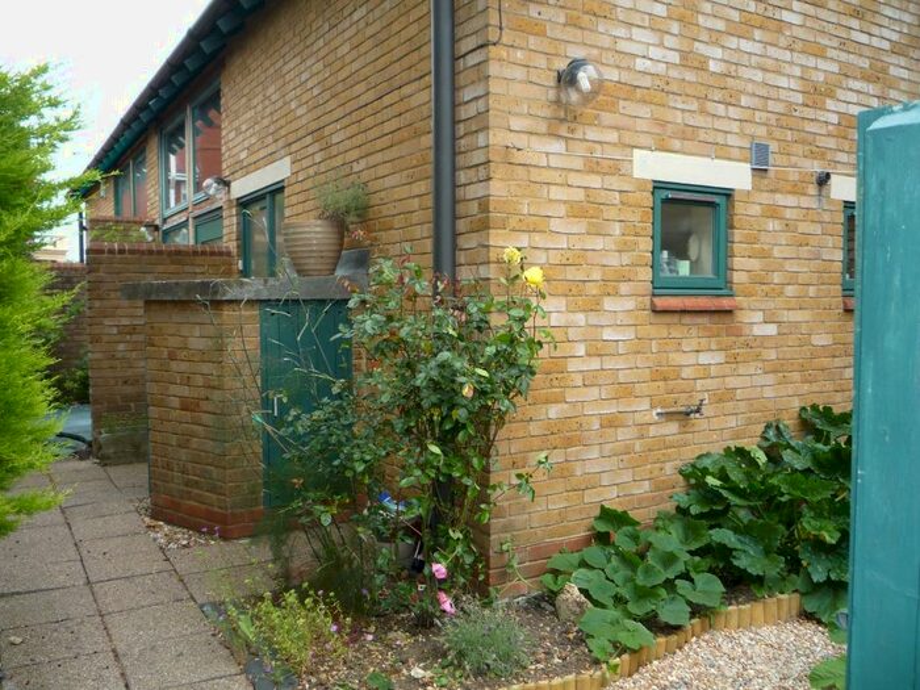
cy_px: 345
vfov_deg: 46.8
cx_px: 460
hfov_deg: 60.0
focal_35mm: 30
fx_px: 797
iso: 100
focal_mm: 5.2
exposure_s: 1/100
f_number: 3.5
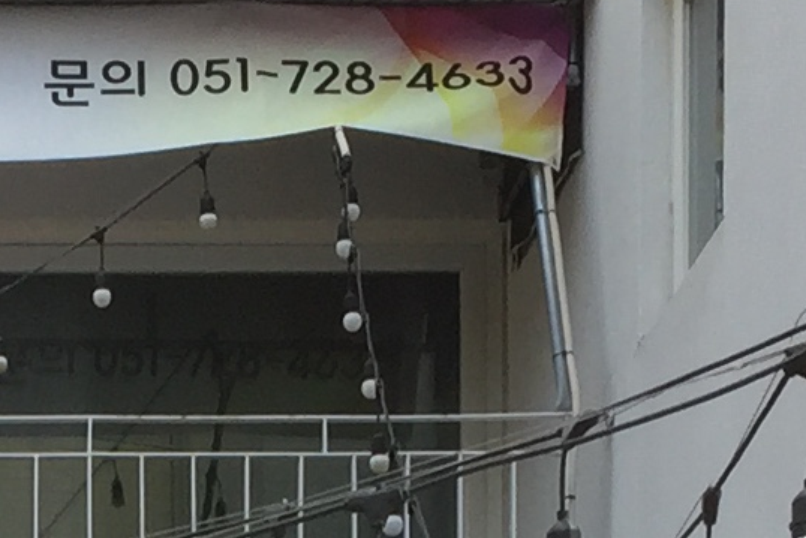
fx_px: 4098
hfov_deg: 10.9
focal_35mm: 183
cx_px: -267
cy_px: 1605
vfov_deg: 6.8
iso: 32
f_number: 2.2
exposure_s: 1/920
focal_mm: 4.15
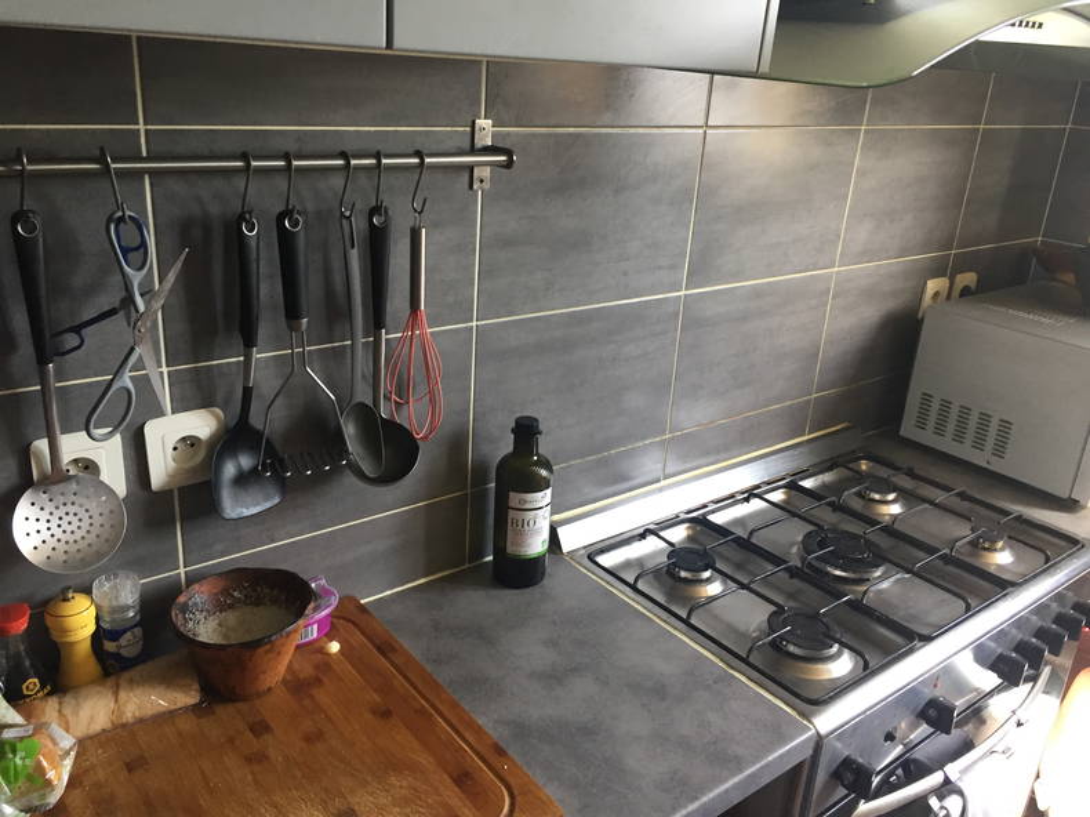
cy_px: 408
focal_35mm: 29
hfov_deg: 61.7
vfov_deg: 48.2
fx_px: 913
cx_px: 545
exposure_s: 1/33
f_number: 2.2
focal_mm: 4.15
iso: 64
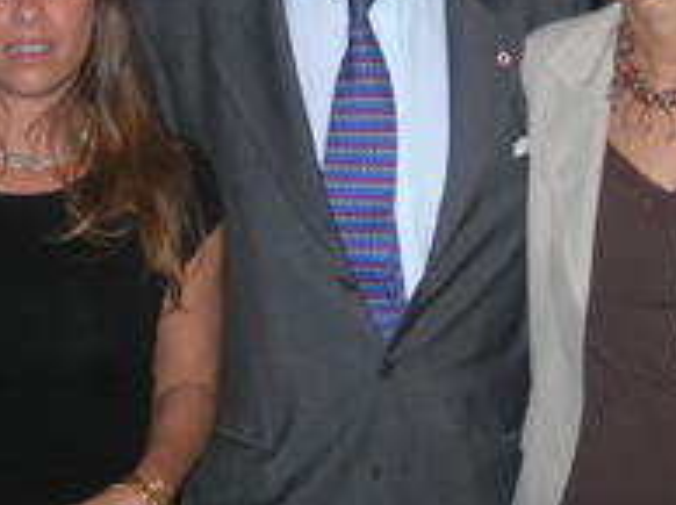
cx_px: 474
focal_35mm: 98
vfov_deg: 14.9
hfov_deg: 20.0
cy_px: 47
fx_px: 1911
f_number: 2.8
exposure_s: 1/60.1
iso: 64
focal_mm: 7.8
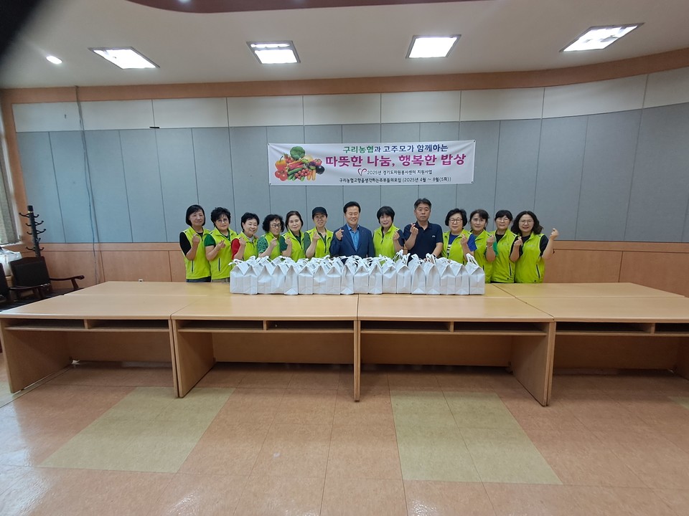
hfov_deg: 94.5
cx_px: 344
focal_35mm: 16
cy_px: 258
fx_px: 318
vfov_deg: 78.1
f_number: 2.2
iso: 100
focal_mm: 1.64
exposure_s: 1/40
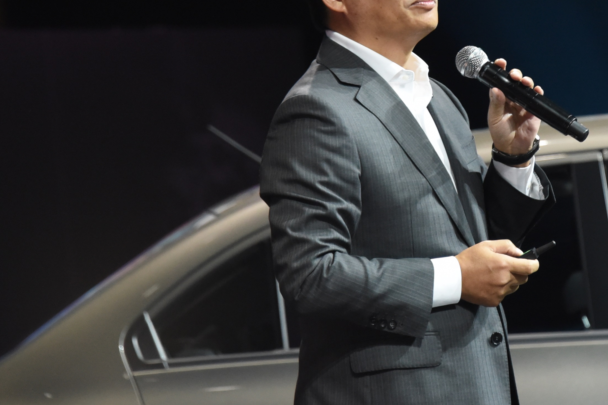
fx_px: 6873
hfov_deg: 5.1
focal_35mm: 407
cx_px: 431
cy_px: 25
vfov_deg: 3.4
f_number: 5.6
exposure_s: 1/80
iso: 3200
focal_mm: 200
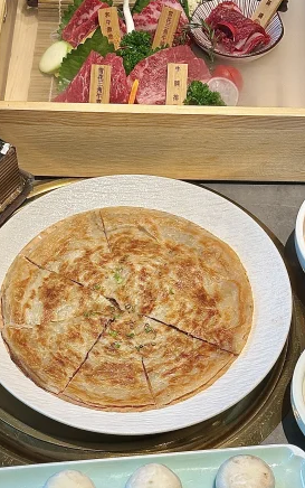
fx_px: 1116
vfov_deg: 24.5
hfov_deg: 15.5
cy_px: 325
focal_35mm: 84
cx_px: 111
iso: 64
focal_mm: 6.86
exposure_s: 1/100
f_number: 1.78
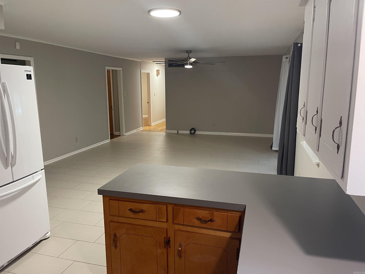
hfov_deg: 69.4
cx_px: 182
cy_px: 137
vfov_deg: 54.9
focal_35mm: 25
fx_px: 264
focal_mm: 5.1
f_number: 1.6
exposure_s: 1/60
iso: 250
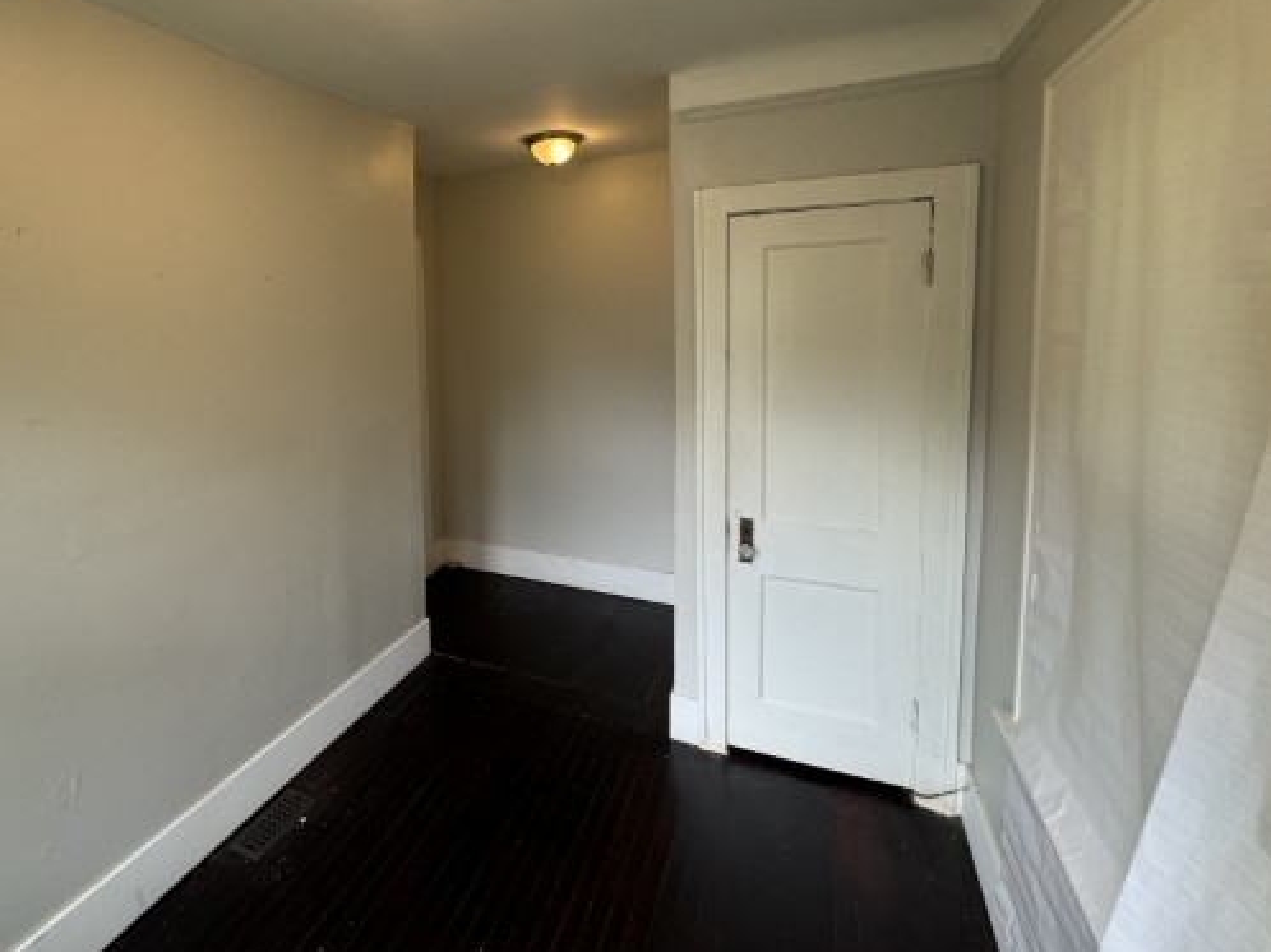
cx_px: 490
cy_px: 370
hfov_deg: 86.3
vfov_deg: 70.6
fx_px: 661
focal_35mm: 18
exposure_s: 1/120
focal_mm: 2.22
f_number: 2.2
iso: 160
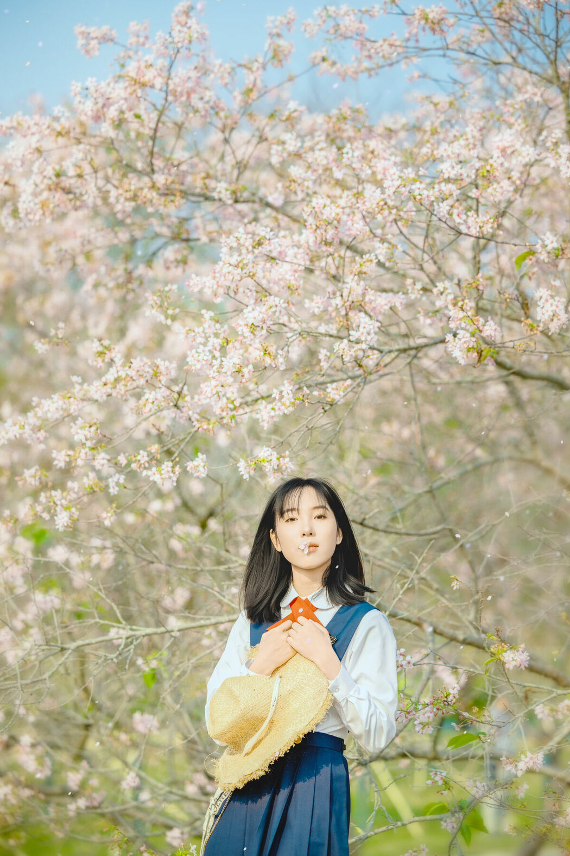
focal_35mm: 114
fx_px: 2707
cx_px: 285
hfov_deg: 12.0
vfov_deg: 17.9
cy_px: 428
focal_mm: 115
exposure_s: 1/1000
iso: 100
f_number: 2.8
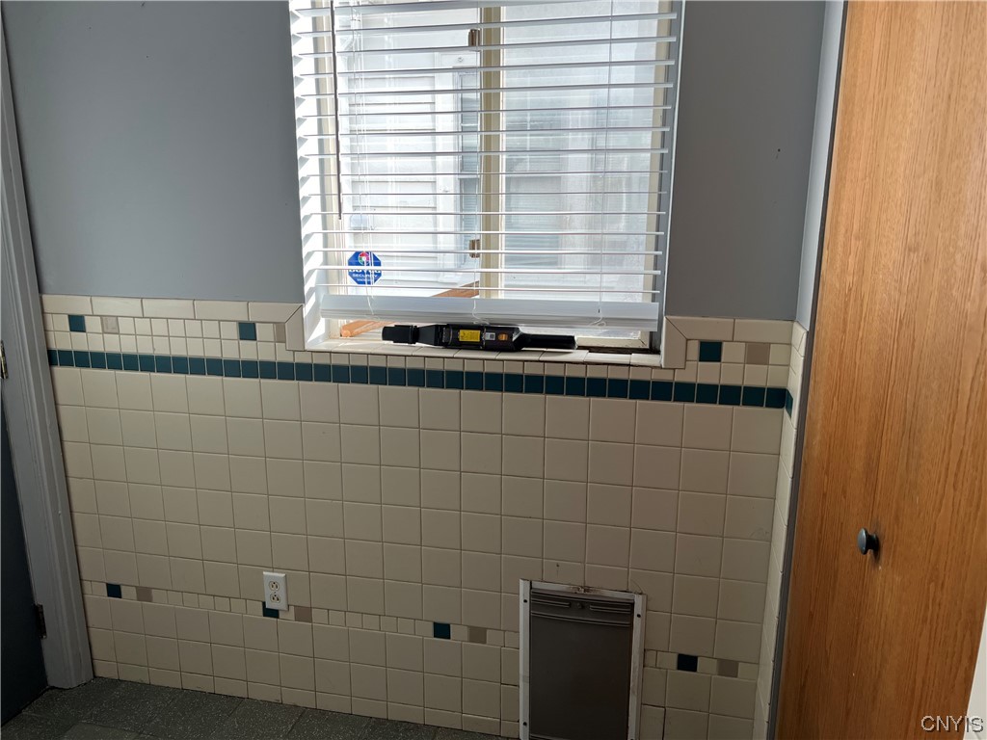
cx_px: 494
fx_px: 741
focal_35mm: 26
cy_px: 370
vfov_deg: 53.1
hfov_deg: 67.3
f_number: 1.5
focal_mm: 5.7
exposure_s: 1/121
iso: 40
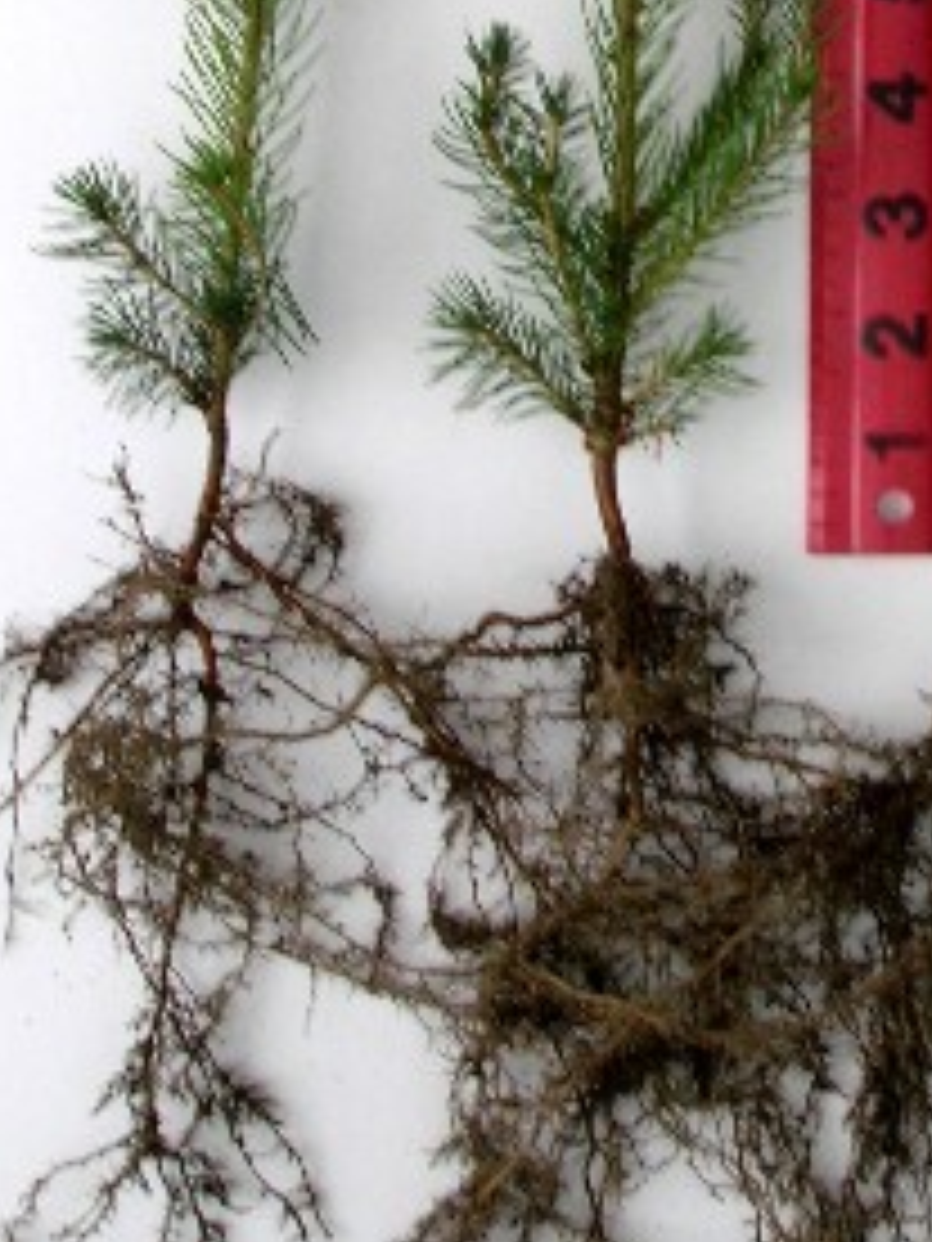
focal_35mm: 116
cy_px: 40
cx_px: 986
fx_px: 4164
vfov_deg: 16.7
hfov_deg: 12.6
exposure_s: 1/25.4
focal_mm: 8.4
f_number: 5.6
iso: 50
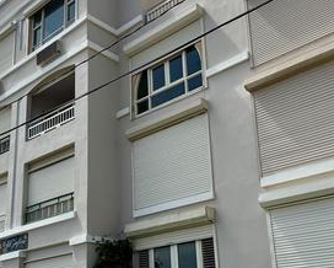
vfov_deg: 34.7
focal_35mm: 43
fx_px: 425
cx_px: 142
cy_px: 173
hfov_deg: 42.8
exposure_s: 1/8130
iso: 125
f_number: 1.78
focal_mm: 6.76
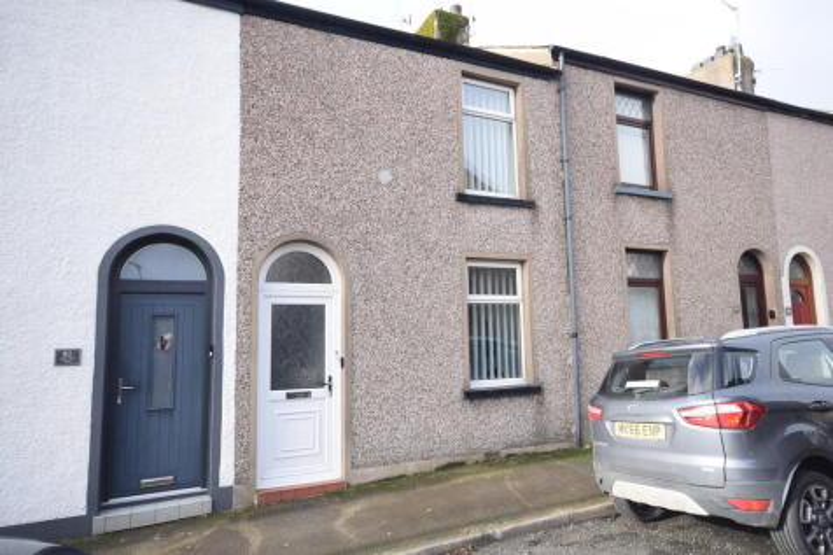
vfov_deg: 56.1
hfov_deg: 77.3
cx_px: 416
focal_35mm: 22
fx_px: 520
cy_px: 278
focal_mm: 15
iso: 400
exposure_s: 1/250
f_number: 8
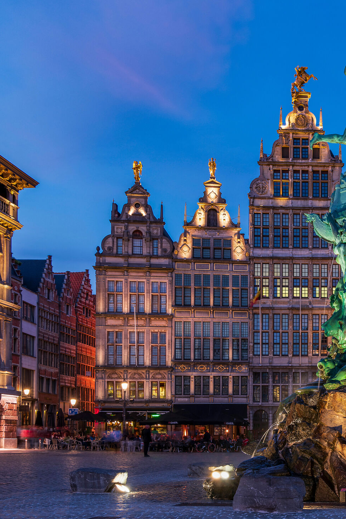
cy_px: 262
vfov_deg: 38.9
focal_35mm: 51
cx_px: 397
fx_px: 735
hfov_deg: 24.4
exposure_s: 5
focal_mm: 31
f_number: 11
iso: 100
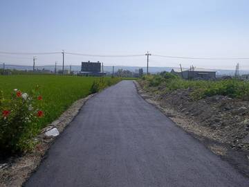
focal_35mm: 29
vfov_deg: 48.2
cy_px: 94
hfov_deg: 61.7
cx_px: 124
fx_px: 209
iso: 80
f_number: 5.6
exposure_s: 1/800
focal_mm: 4.1
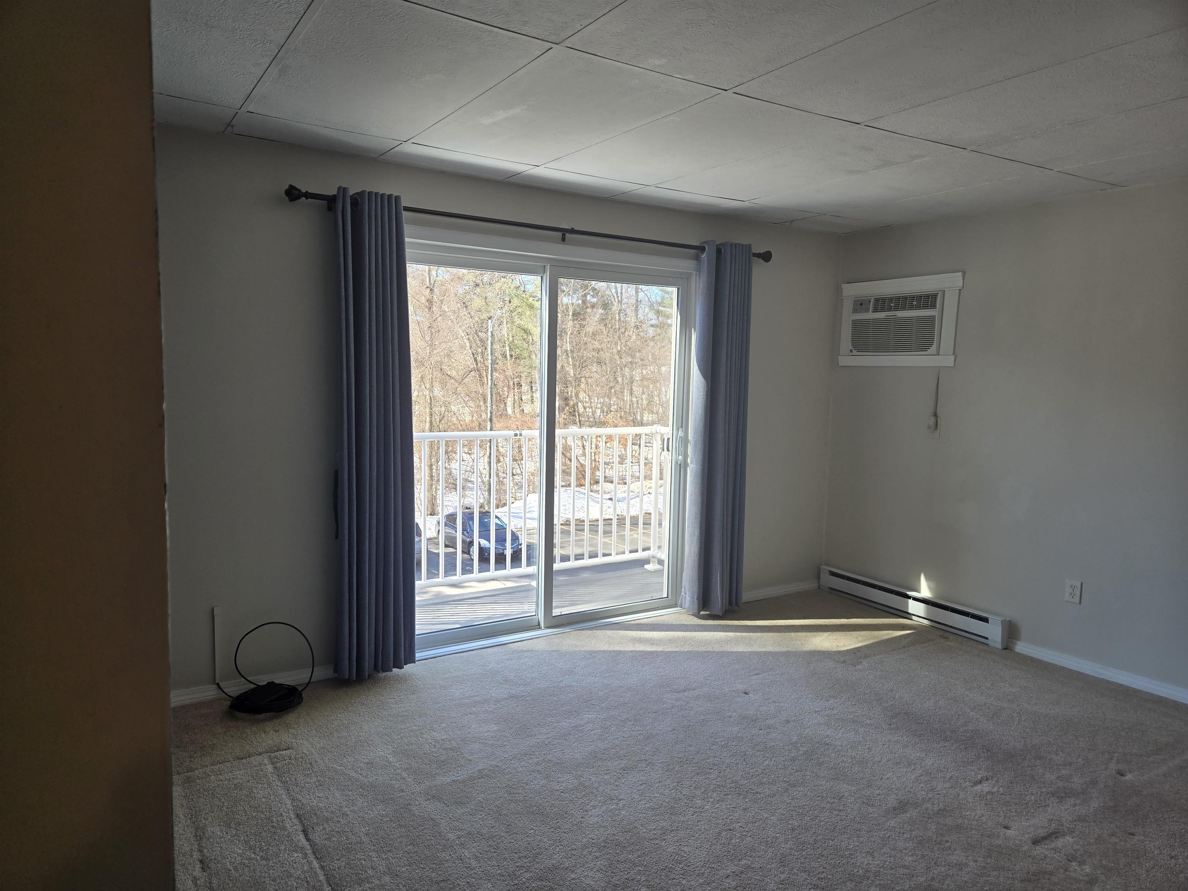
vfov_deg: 58.9
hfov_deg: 73.9
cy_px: 446
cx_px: 594
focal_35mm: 23
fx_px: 789
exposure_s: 1/180
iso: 32
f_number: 1.8
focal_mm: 5.4
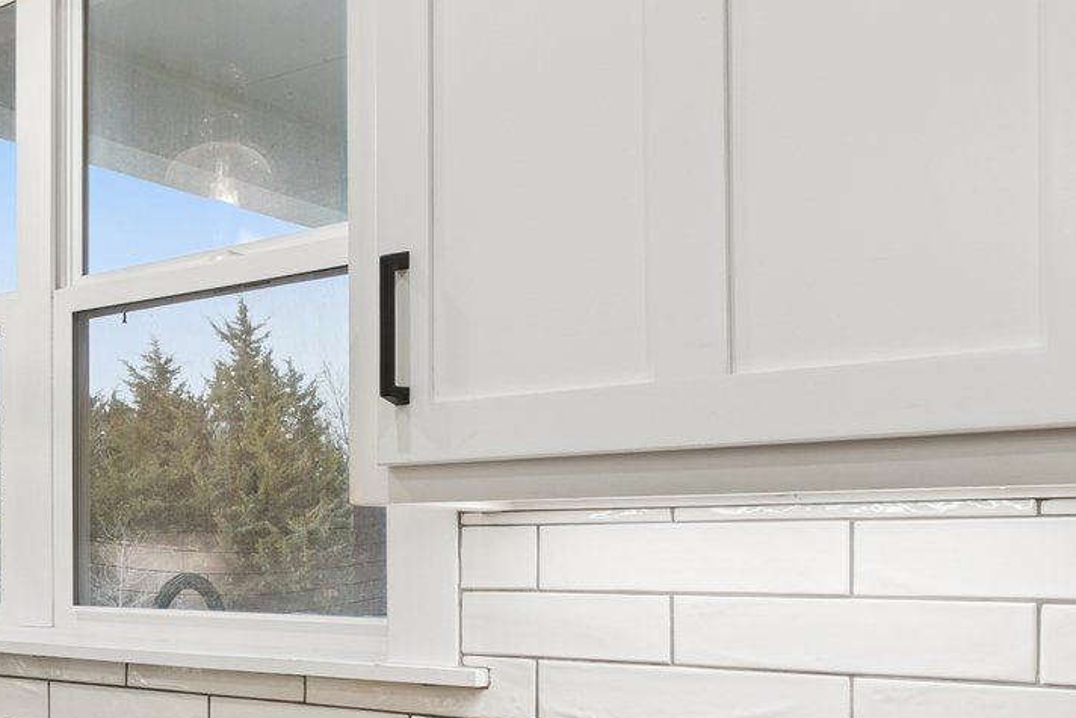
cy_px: 572
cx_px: -115
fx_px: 1379
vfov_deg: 28.6
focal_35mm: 46
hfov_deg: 36.0
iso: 200
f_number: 8
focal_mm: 10.7
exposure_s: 1/25
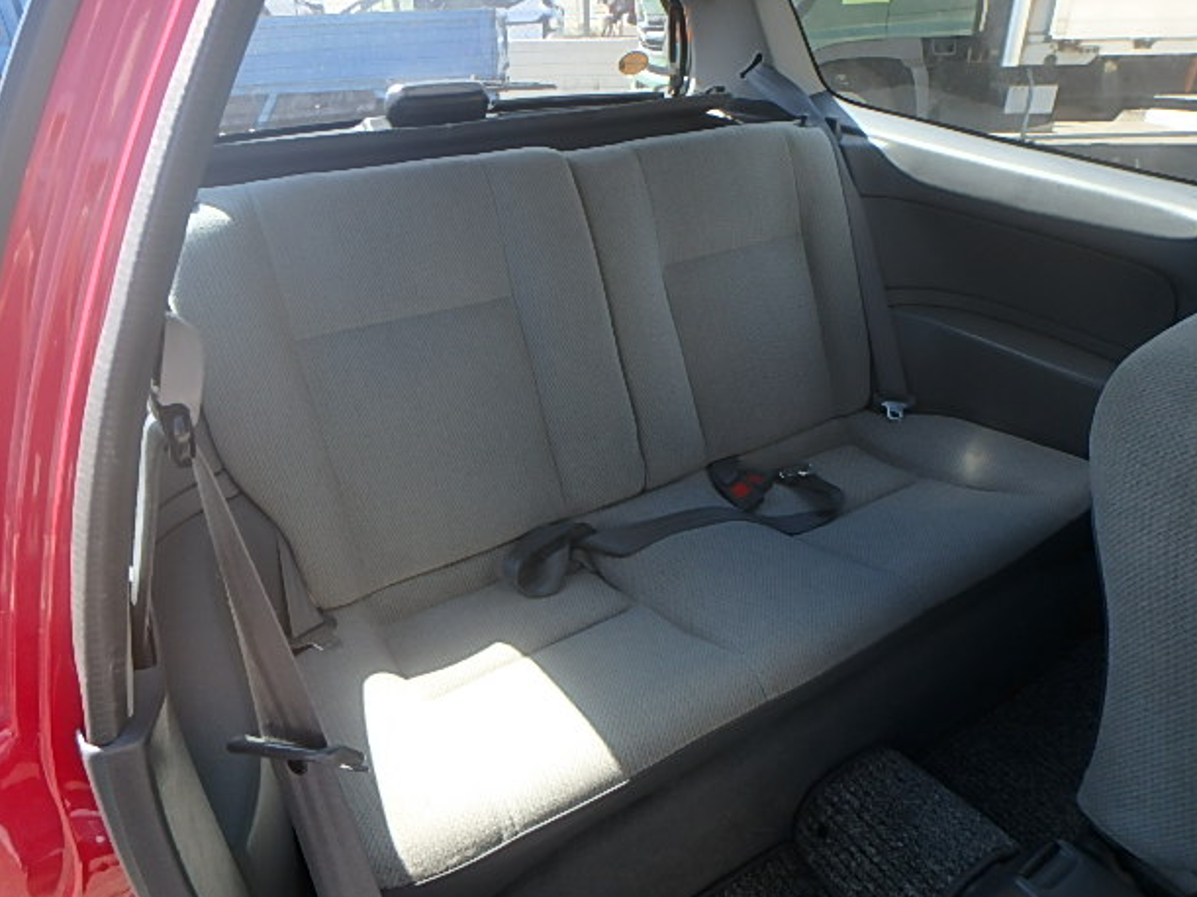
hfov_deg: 76.4
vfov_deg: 61.1
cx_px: 590
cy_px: 450
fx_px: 761
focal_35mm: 22
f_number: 3.5
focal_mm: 3.7
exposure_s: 1/250
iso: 125
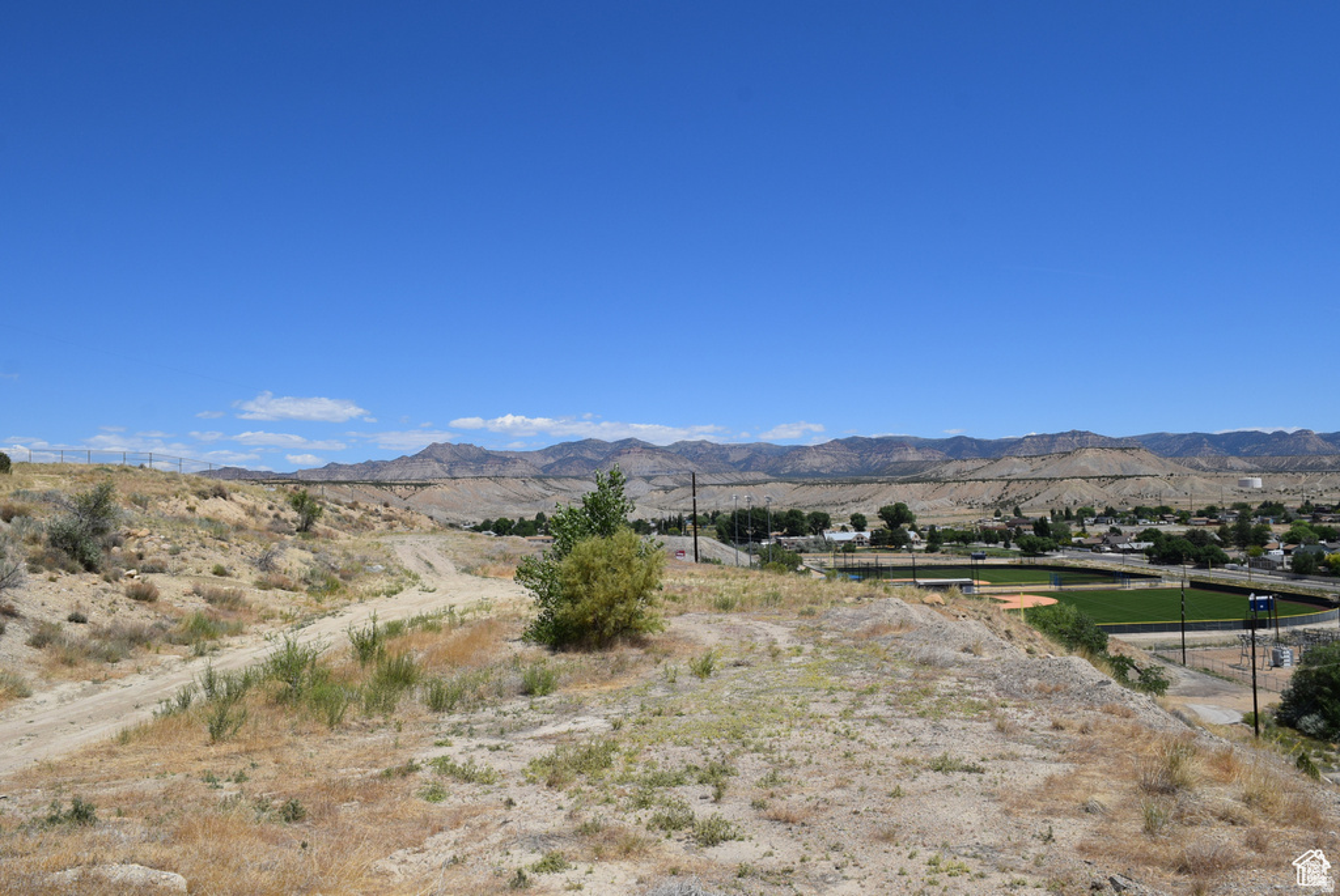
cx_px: 670
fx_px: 1006
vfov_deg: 48.0
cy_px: 448
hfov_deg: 67.3
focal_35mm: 27
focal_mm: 18
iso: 200
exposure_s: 1/500
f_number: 11
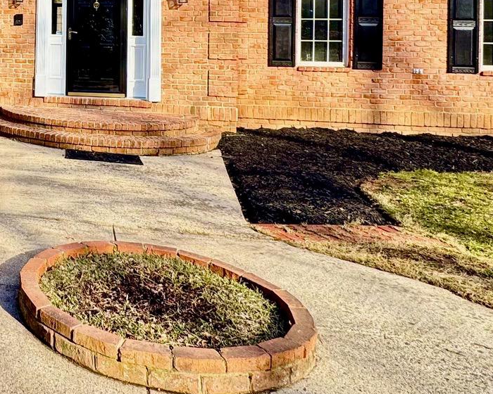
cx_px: -68
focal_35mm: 40
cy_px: 30
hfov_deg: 37.2
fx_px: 584
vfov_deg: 34.9
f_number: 2.2
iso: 40
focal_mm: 2.22
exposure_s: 1/221
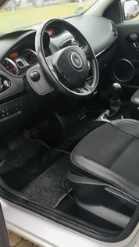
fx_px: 262
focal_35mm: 40
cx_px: 54
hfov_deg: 29.6
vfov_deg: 50.1
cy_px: 152
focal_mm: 4.15
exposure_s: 1/33
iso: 25
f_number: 2.2
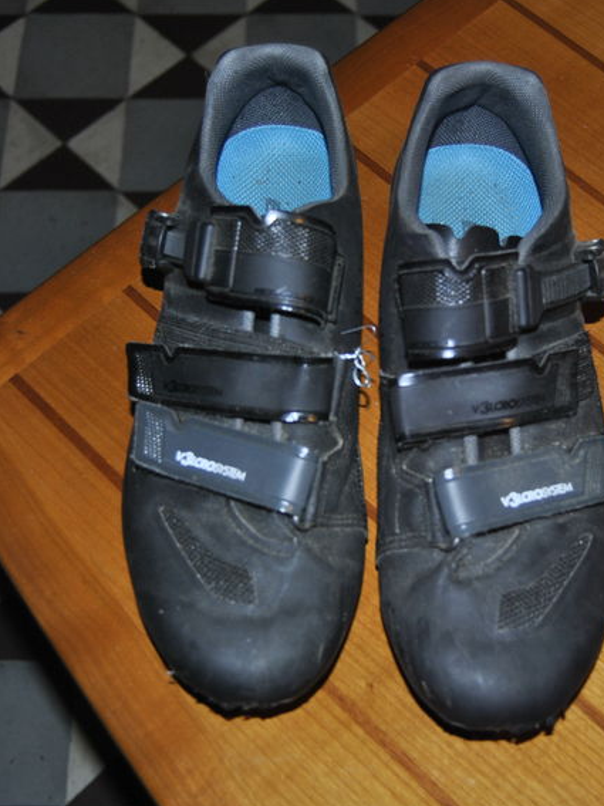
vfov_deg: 34.4
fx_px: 1303
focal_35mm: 56
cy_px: 410
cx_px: 344
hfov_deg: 26.1
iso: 200
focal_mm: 22
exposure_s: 1/60
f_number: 3.5
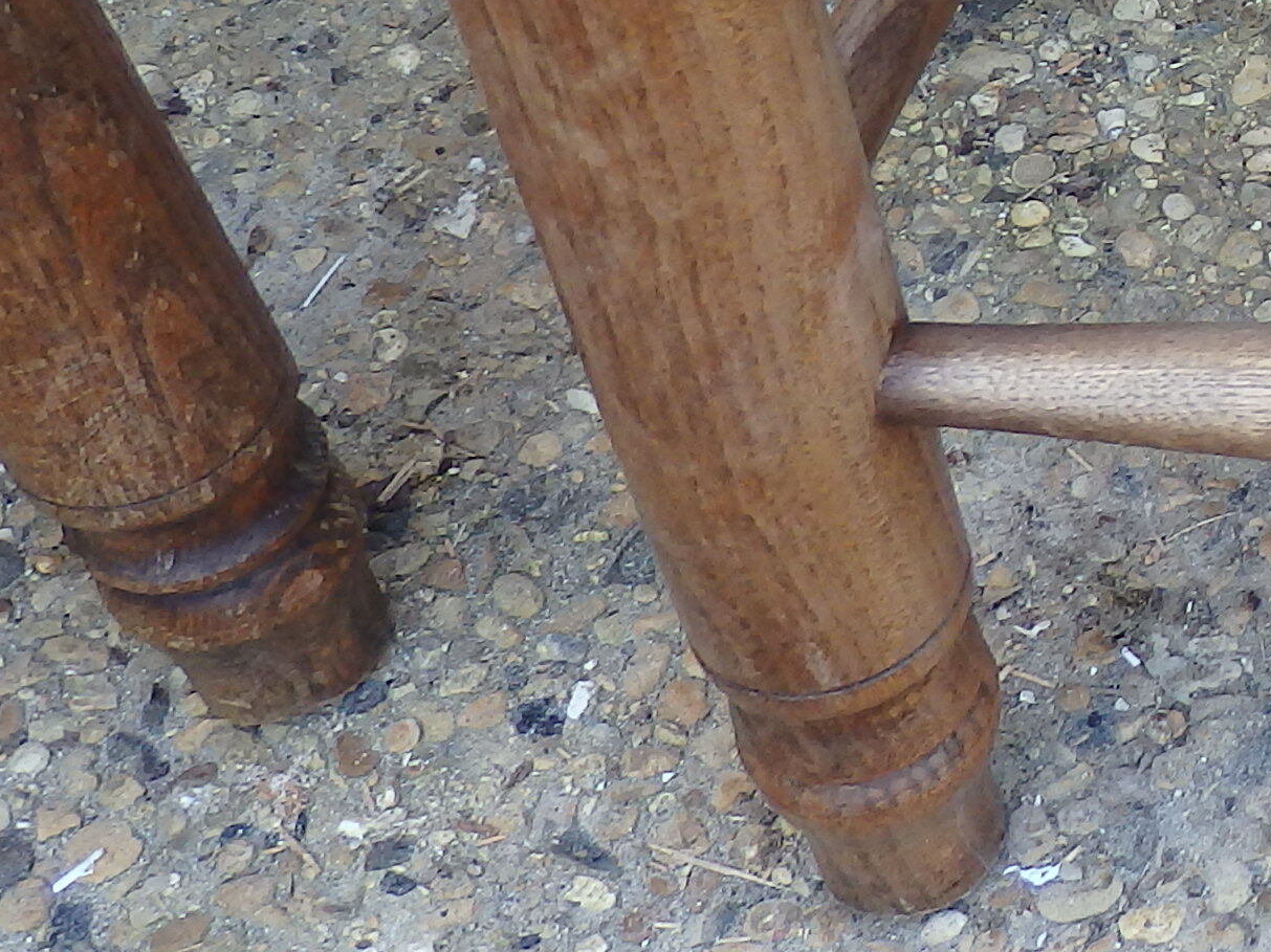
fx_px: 3487
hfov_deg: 17.4
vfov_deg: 15.0
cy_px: -204
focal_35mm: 95
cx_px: 2188
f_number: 3
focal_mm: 4.5
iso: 125
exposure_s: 1/60
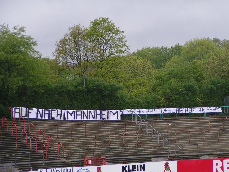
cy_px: 90
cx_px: 120
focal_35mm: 211
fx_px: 1396
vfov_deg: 7.0
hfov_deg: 9.4
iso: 160
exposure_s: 1/200
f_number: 3.5
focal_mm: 28.8
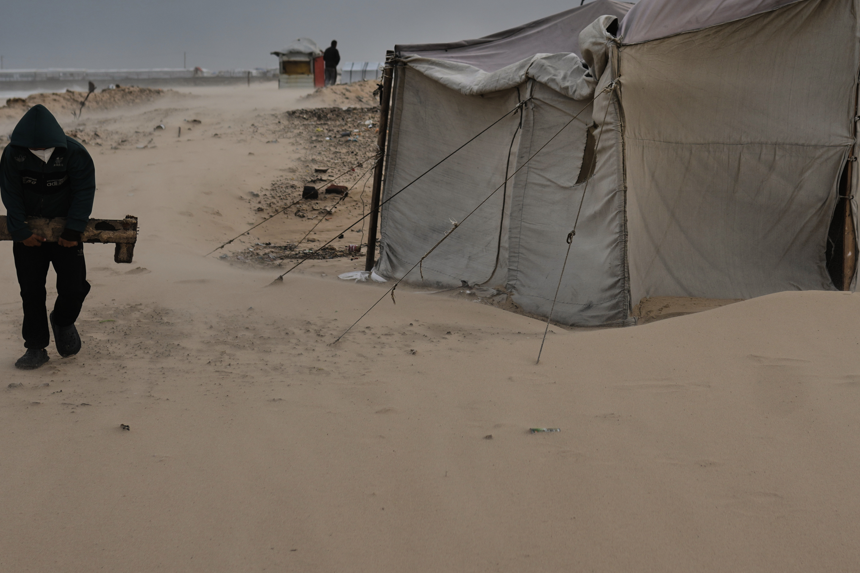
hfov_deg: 28.8
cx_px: 526
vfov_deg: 19.2
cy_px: 101
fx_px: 1672
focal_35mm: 70
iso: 100
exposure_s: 1/1000
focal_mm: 35
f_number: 2.8
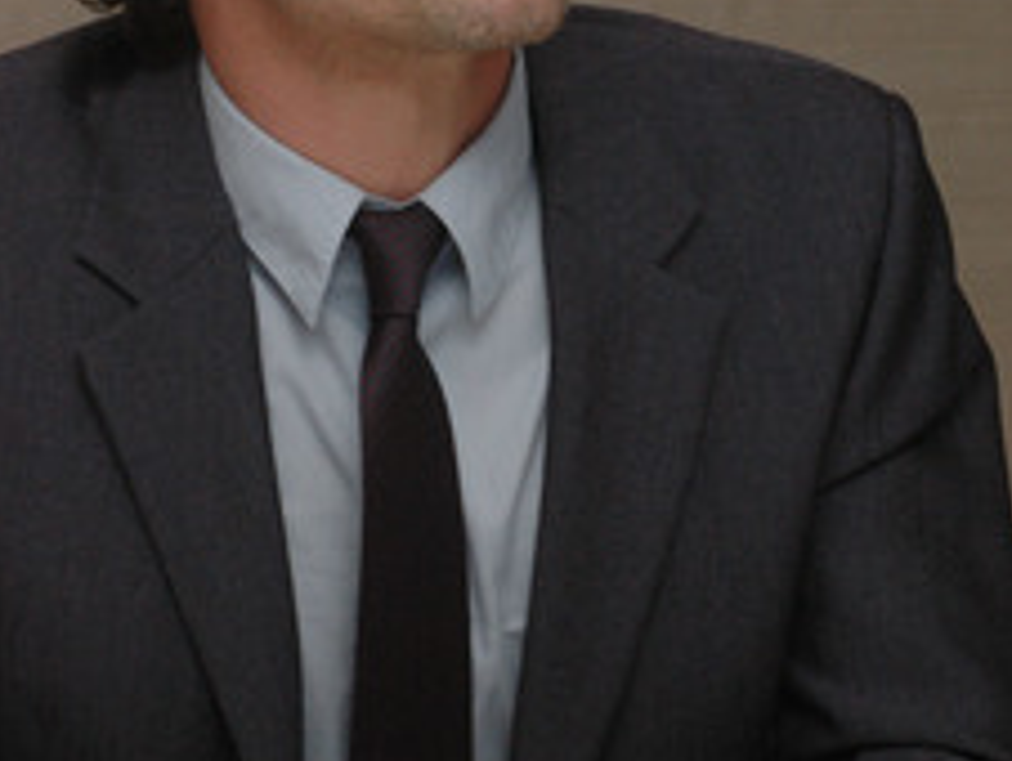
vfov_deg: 7.3
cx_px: 587
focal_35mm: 204
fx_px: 5970
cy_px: 228
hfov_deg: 9.7
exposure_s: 1/160
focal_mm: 80
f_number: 14
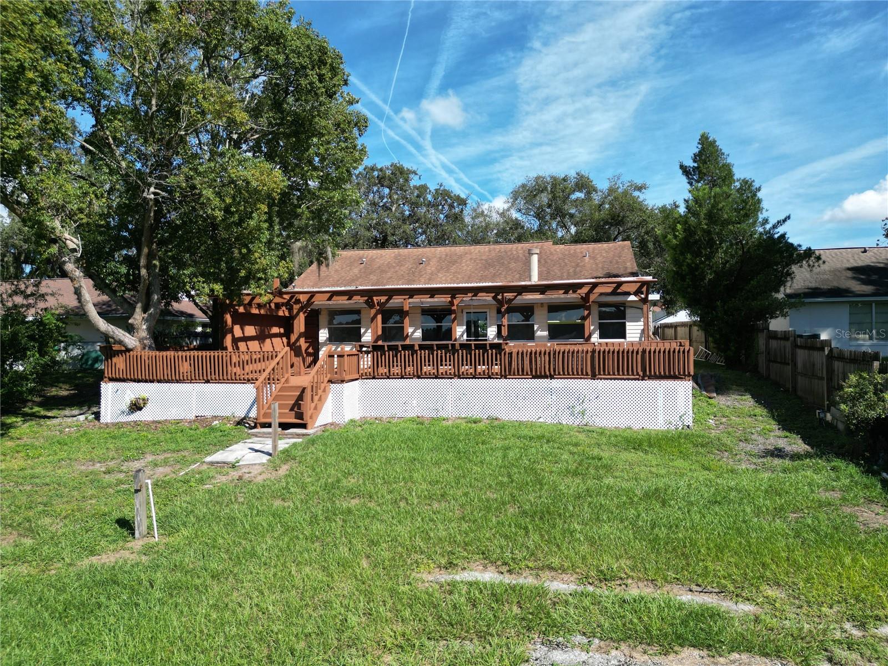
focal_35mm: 24
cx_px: 444
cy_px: 333
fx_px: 616
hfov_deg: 71.6
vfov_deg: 56.8
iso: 110
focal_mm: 6.72
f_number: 1.7
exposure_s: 1/2500
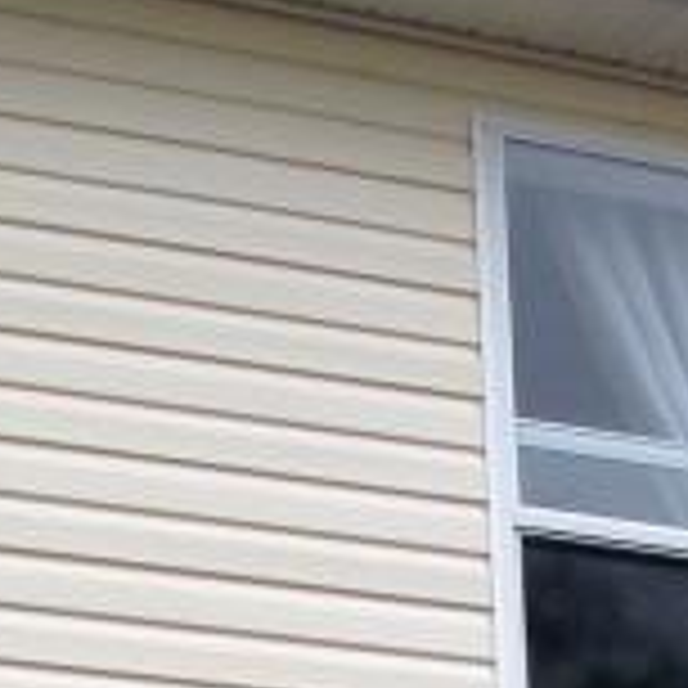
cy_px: 1668
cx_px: 935
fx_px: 4790
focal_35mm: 213
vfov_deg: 7.6
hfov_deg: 8.1
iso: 64
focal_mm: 6.3
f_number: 3.5
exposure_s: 1/203
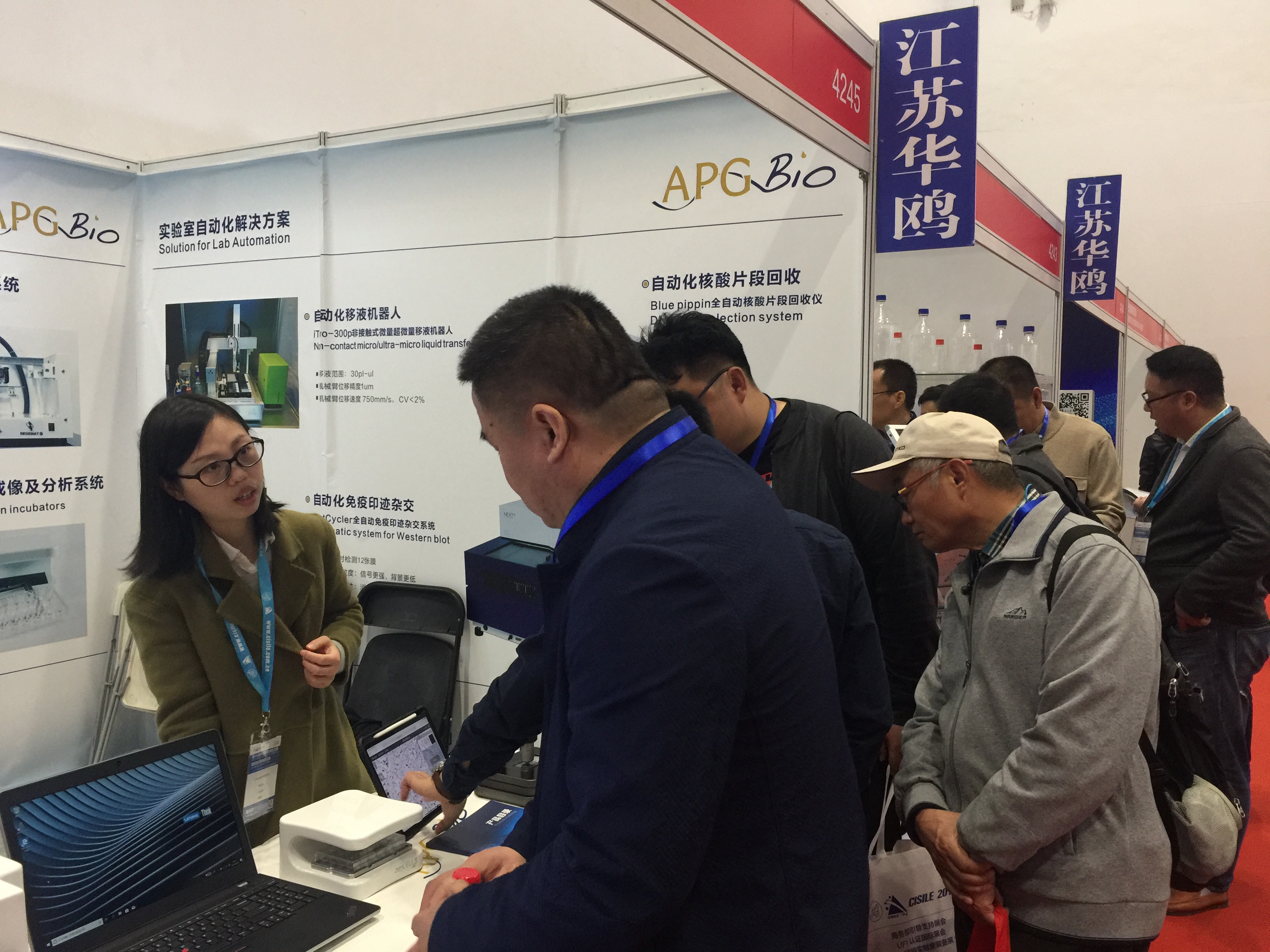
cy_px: 476
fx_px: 1064
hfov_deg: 61.7
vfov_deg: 48.2
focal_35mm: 29
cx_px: 635
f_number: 2.2
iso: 100
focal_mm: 4.15
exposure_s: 1/17
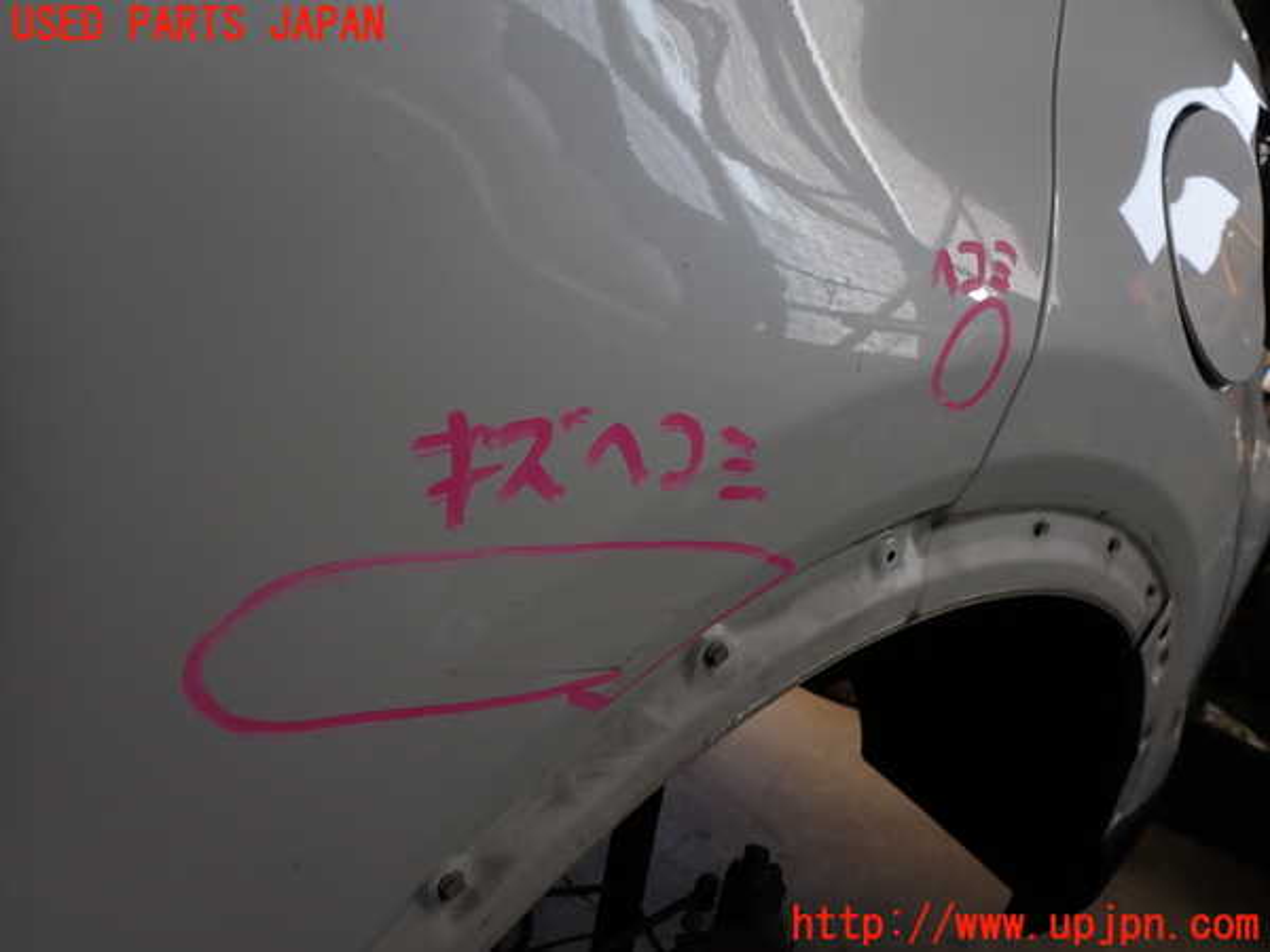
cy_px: 476
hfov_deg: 69.4
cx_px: 635
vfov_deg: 54.9
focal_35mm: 25
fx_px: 917
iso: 100
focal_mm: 4.5
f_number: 2.8
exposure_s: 1/100
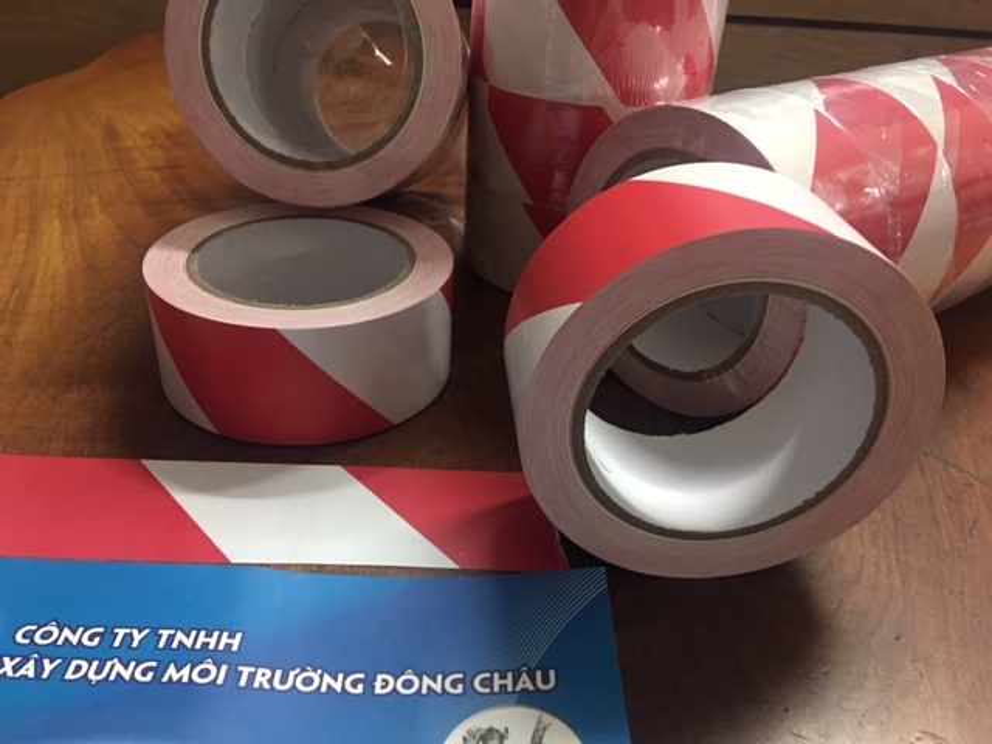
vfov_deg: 48.2
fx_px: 831
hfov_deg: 61.7
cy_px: 372
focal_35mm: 29
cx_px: 496
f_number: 2.2
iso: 125
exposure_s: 1/8
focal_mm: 4.15
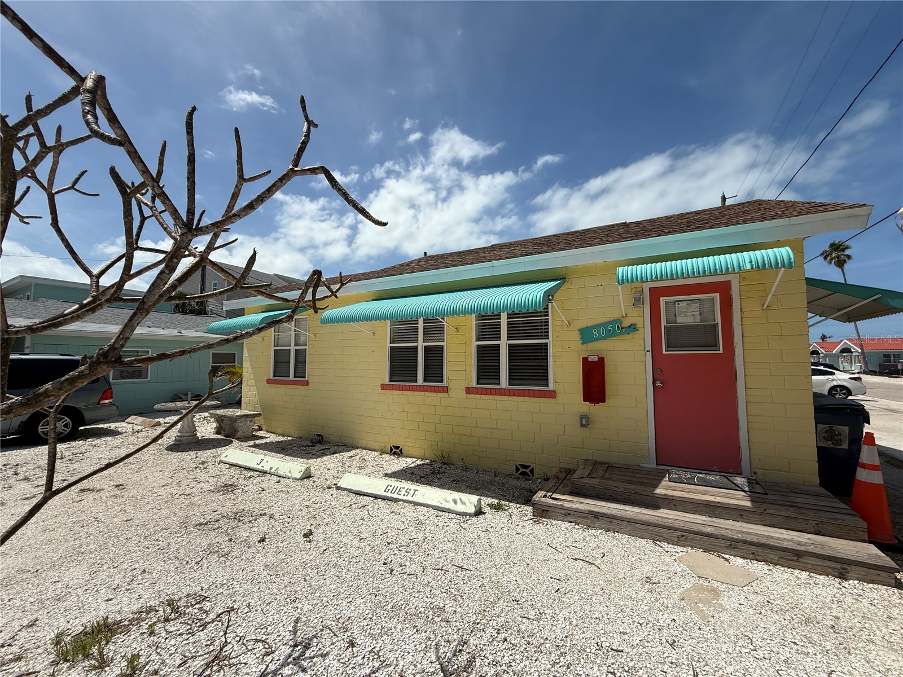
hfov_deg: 102.1
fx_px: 365
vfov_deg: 85.7
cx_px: 452
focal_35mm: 14
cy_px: 338
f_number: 2.2
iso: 50
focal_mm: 2.22
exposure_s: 1/4149
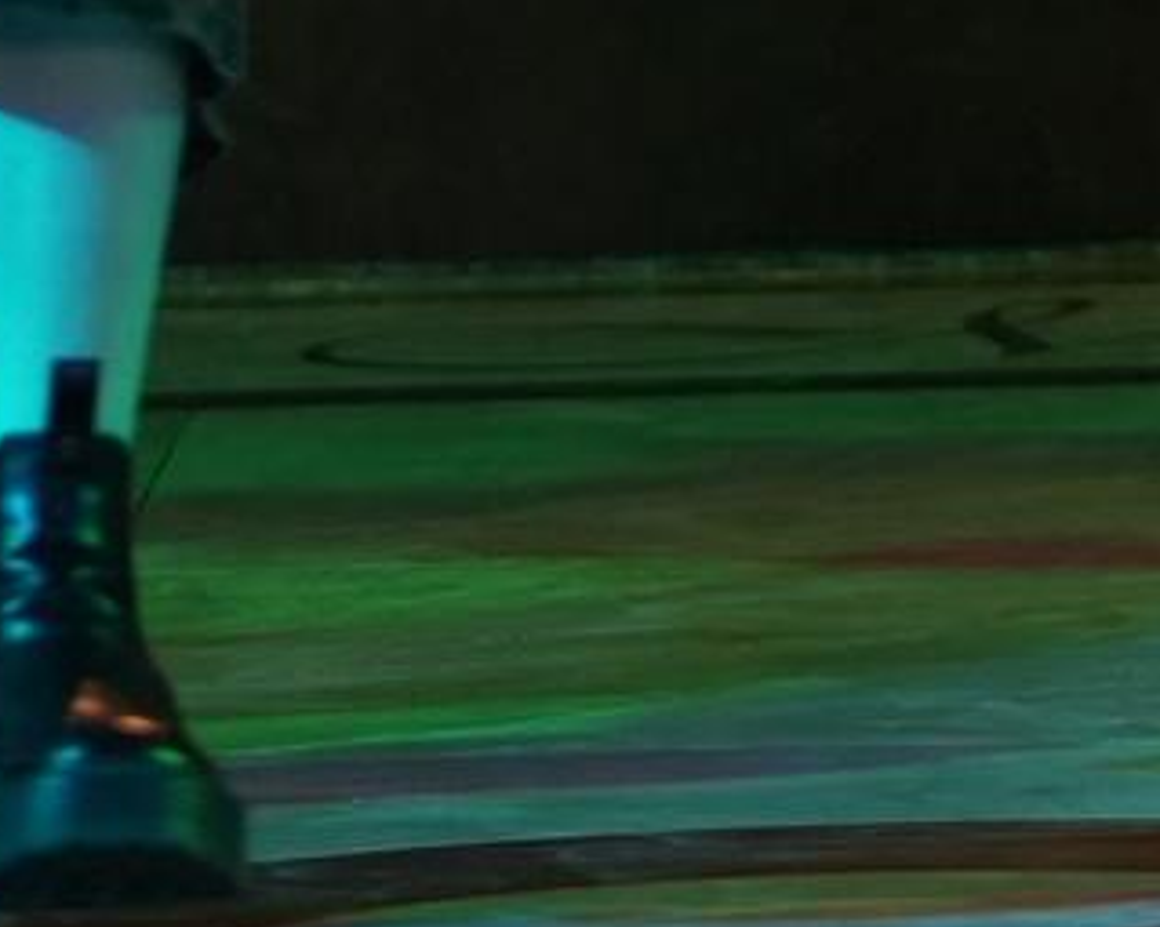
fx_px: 21965
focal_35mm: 640
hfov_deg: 3.0
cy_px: -1939
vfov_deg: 2.4
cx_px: 2040
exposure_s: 1/400
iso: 800
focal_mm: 85
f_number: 2.2
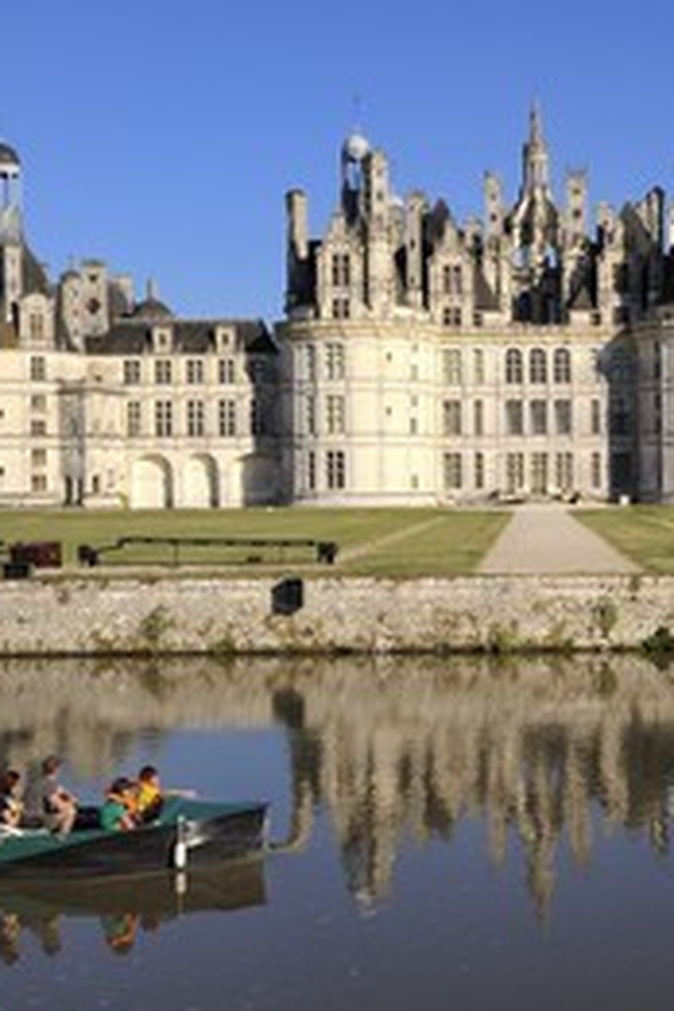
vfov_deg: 34.5
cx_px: 569
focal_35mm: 58
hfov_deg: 22.9
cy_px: 496
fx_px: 1629
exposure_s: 1/200
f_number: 14
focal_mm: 36
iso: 200
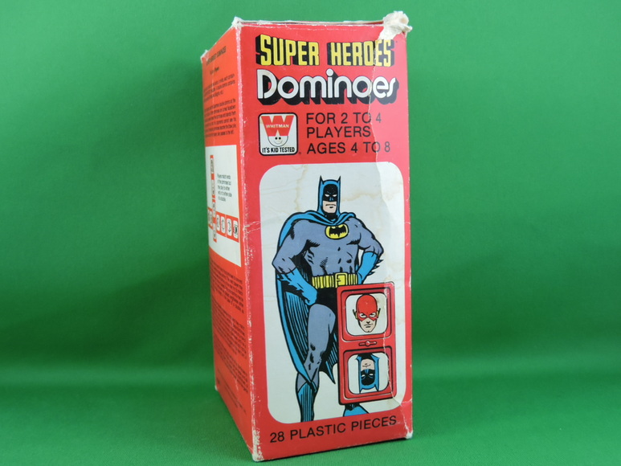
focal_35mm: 35
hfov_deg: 52.6
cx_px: 310
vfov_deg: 40.7
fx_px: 628
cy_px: 233
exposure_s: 1/125
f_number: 3.8
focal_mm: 6.3
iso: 500
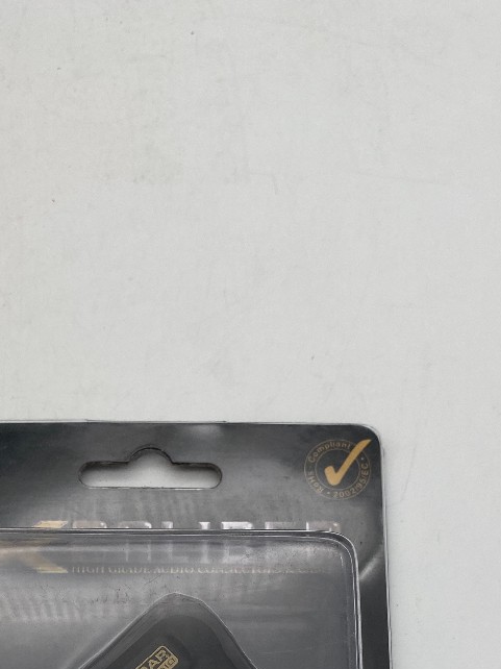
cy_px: 678
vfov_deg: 32.5
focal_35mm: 54
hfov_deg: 27.0
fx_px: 1043
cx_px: 204
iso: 32
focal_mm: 4.25
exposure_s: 1/529
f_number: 1.8
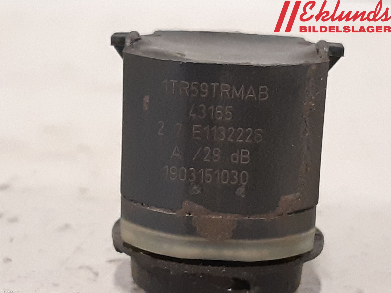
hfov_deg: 67.3
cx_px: 196
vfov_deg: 53.1
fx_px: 294
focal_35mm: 26
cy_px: 146
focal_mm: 3.93
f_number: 1.7
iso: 320
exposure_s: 1/50
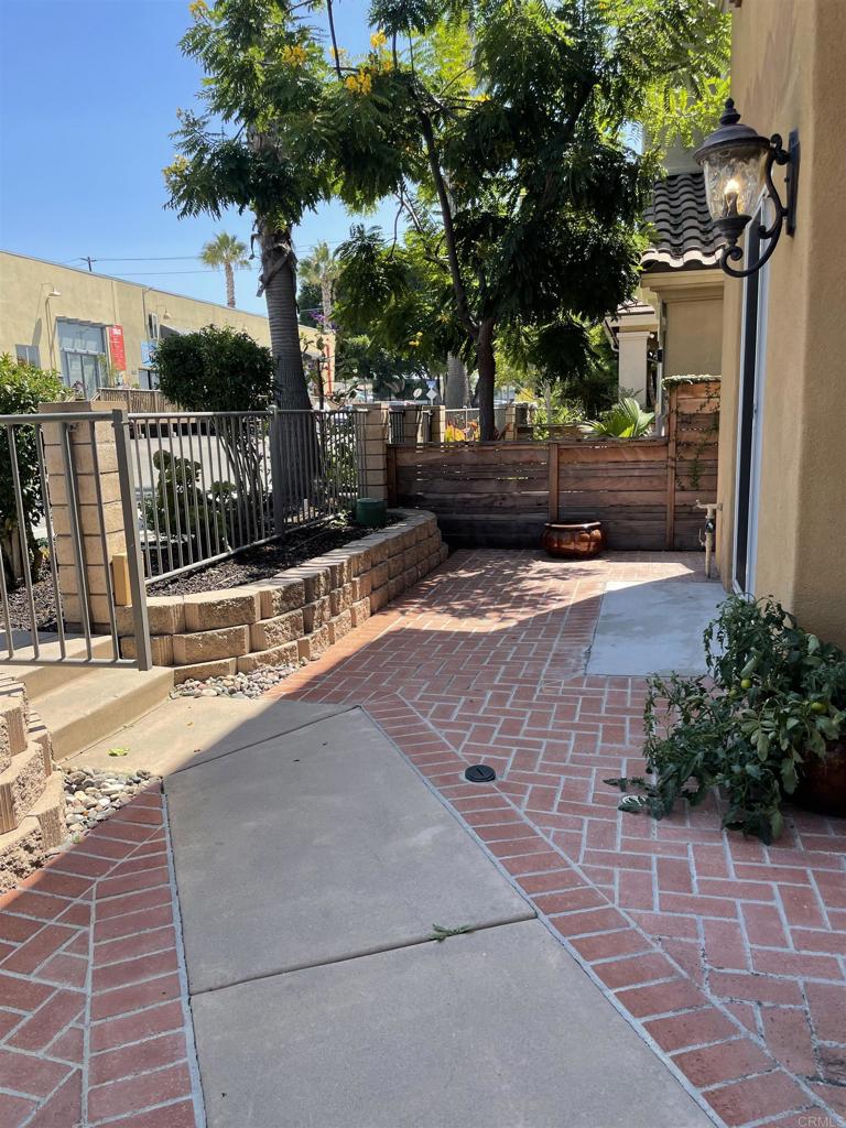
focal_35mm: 26
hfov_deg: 53.1
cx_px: 423
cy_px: 564
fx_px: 847
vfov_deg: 67.3
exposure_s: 1/979
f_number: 1.6
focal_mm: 4.2
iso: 32
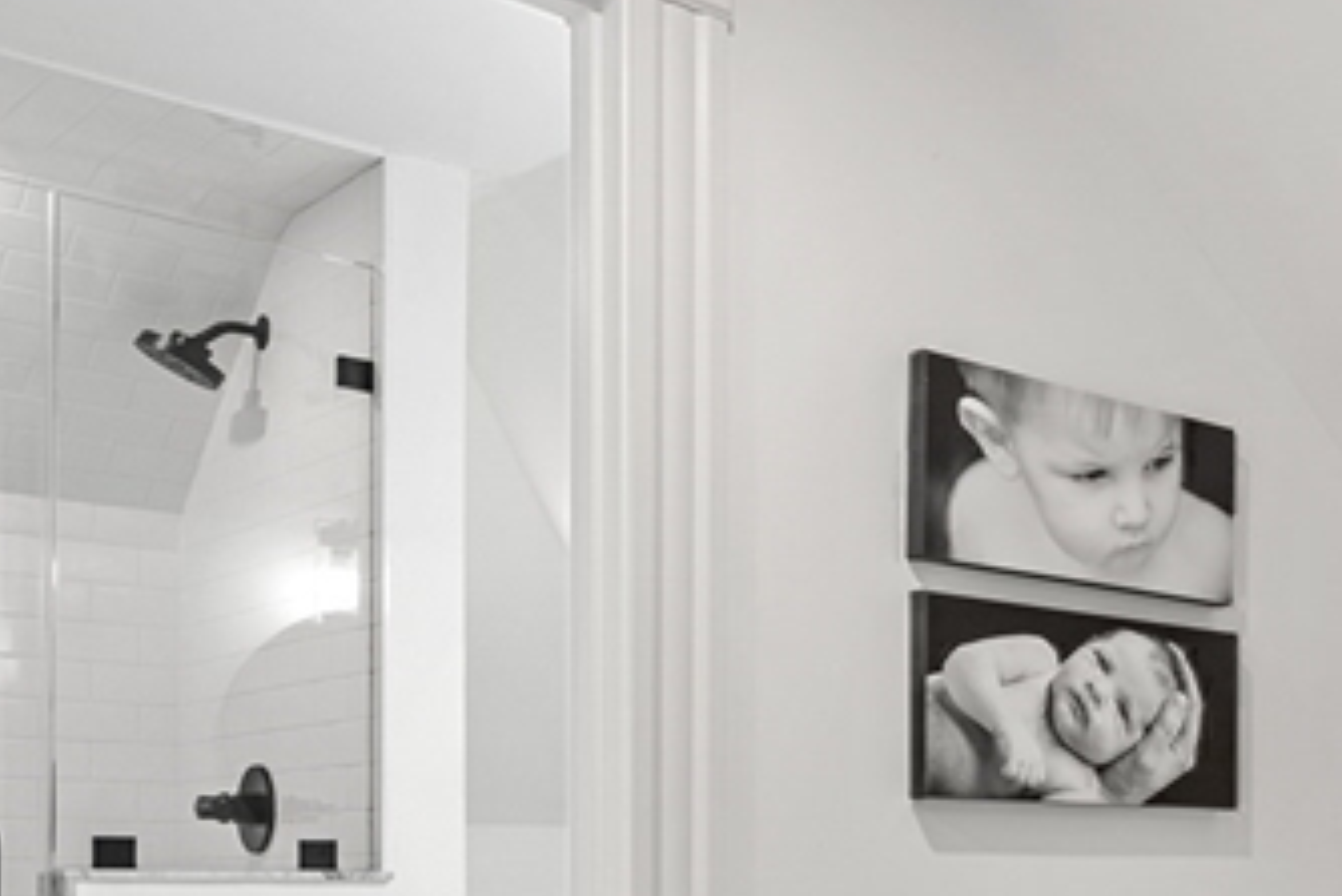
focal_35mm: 49
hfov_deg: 33.4
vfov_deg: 26.2
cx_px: 1583
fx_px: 1827
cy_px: 890
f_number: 8
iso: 320
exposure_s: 1/2
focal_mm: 16
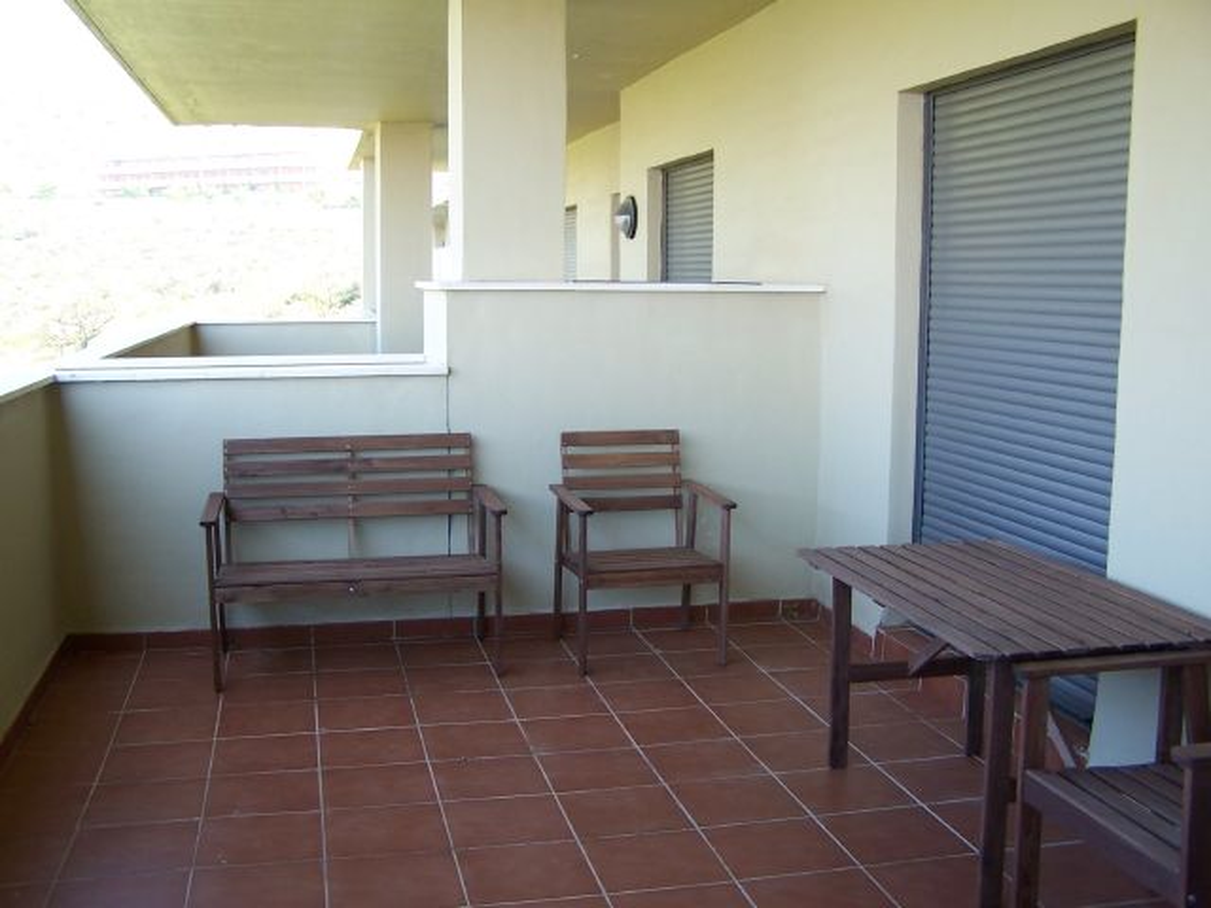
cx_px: 606
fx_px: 1329
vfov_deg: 37.7
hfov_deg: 49.0
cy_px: 454
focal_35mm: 38
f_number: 2.8
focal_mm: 6.3
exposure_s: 1/60
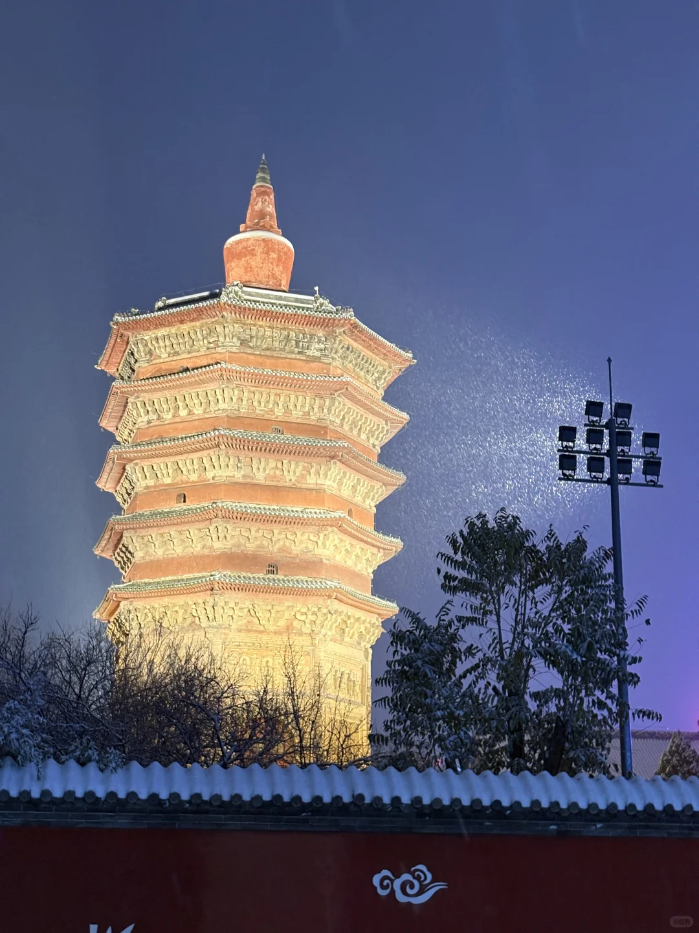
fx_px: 1400
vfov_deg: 36.8
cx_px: 350
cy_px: 466
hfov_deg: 28.0
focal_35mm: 52
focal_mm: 5.96
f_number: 1.6
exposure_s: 1/33
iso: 200
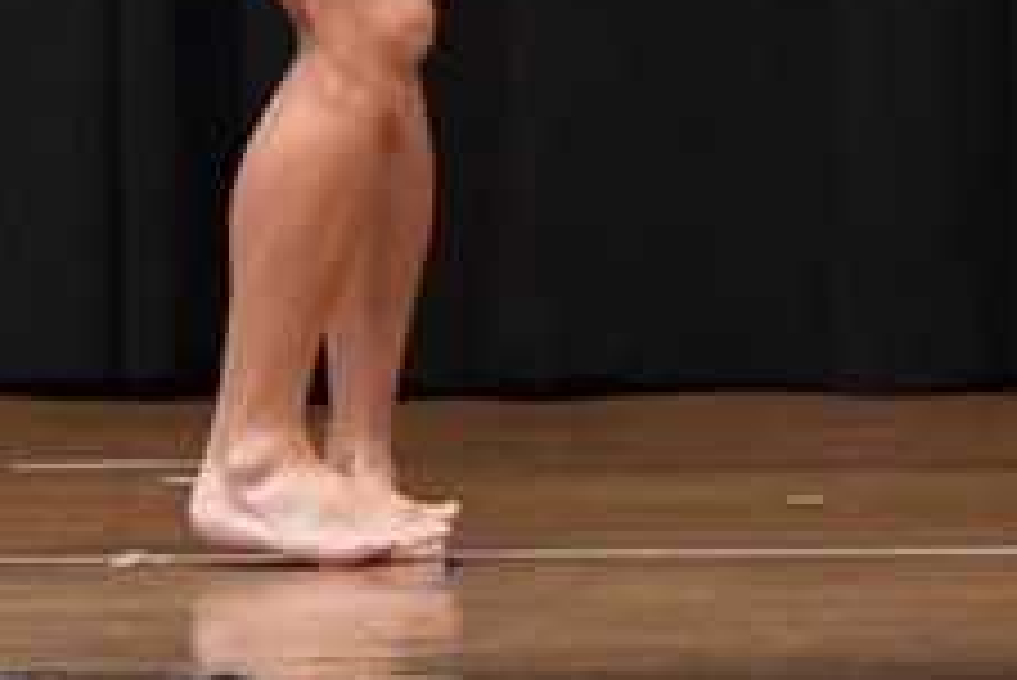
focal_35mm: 770
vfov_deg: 1.8
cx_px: 47
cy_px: -342
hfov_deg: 2.7
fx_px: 21766
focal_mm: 150
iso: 6400
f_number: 5.6
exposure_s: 1/400
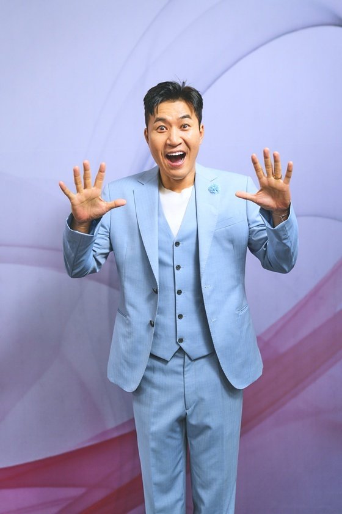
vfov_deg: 44.5
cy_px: 257
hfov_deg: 30.5
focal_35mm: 44
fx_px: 627
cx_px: 171
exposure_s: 1/125
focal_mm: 44
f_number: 2.8
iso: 320
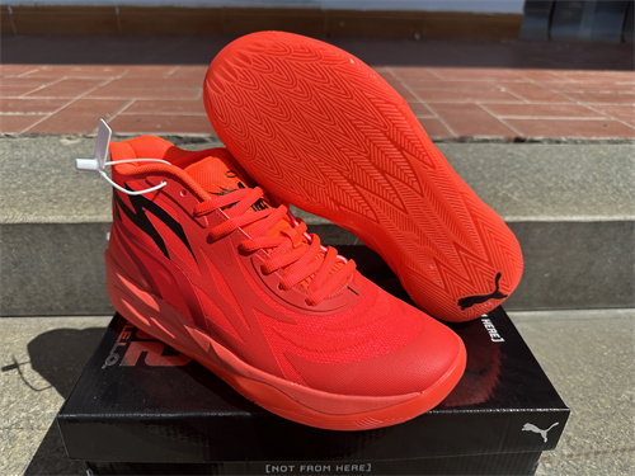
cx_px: 318
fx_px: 440
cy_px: 238
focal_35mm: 24
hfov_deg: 71.6
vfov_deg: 56.8
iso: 80
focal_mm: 6.86
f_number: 1.78
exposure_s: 1/5848
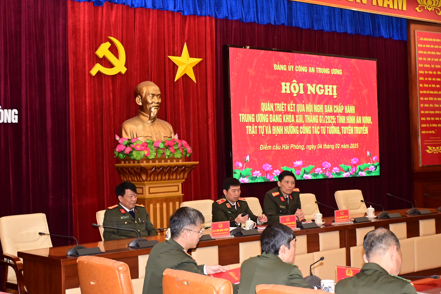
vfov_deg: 23.8
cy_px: 147
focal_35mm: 57
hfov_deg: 35.1
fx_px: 698
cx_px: 220
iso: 2000
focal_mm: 38
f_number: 4.5
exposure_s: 1/200
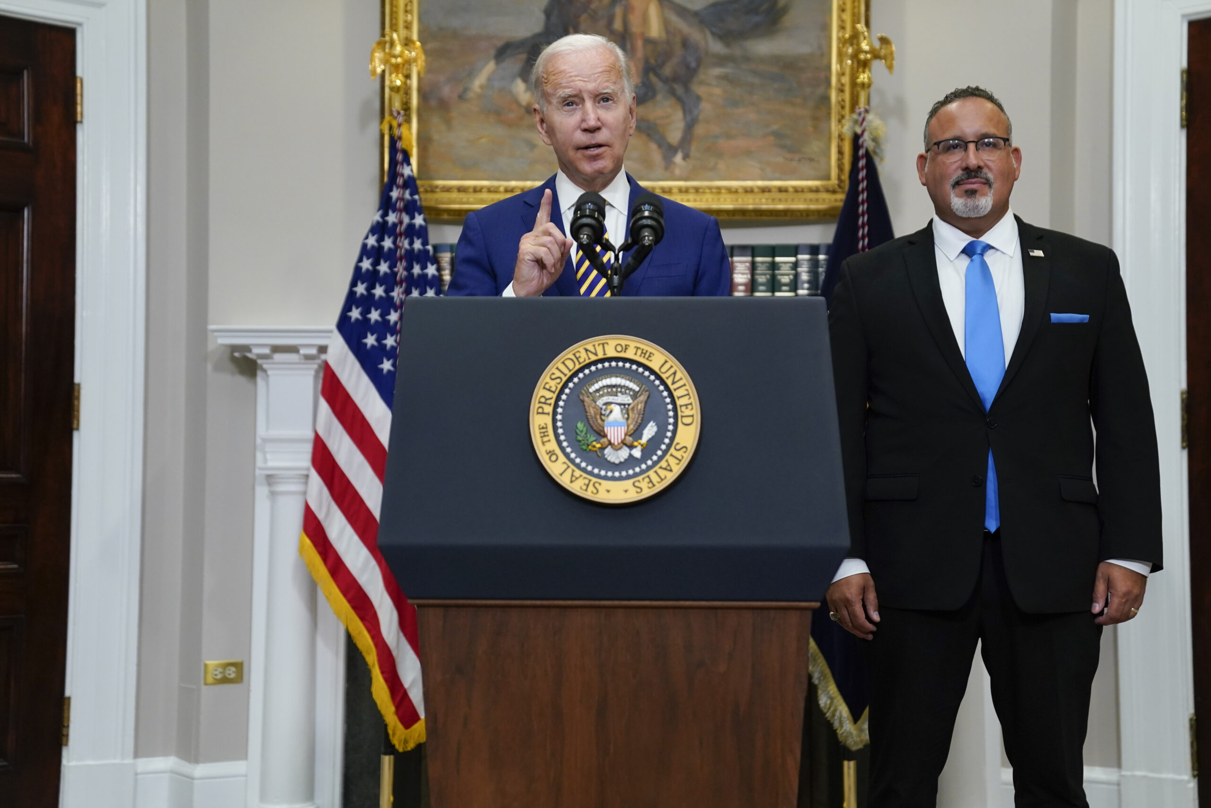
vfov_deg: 26.0
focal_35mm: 52
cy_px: 404
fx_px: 1749
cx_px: 606
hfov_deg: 38.2
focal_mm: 52
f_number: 2.8
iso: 2000
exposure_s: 1/250
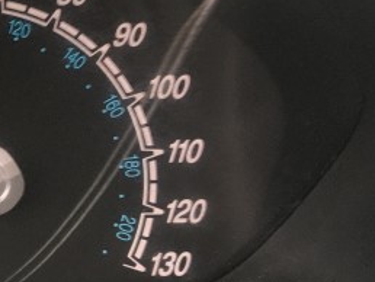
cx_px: -360
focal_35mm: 115
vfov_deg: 12.8
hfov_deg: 14.4
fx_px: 1247
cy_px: 32
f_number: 2.2
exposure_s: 1/60
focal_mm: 4.15
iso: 32
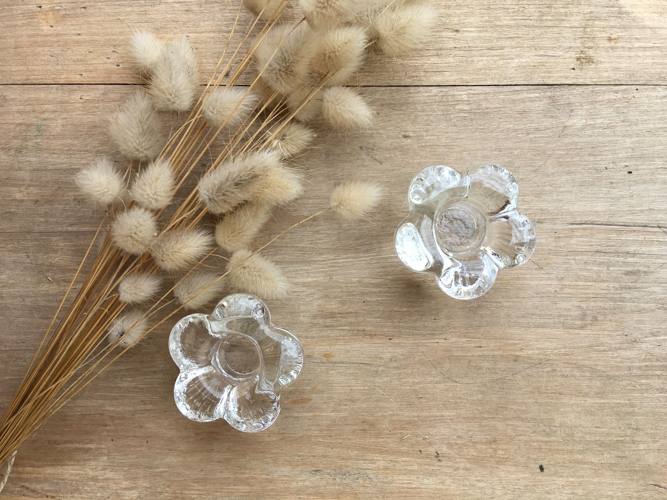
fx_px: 559
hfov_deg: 61.7
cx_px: 334
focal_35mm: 29
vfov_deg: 48.2
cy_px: 250
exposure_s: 1/137
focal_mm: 4.15
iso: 25
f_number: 2.2
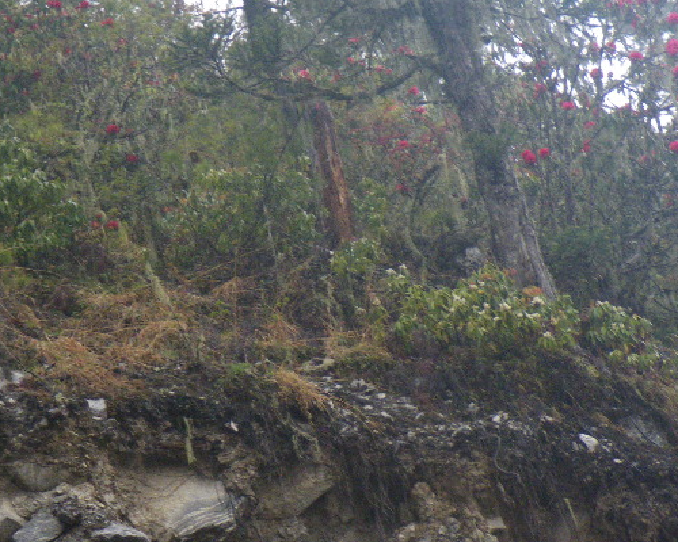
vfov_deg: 17.9
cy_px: 129
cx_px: 333
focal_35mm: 85
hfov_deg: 22.5
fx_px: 1706
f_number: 4.4
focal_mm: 9.1
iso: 320
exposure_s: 1/60
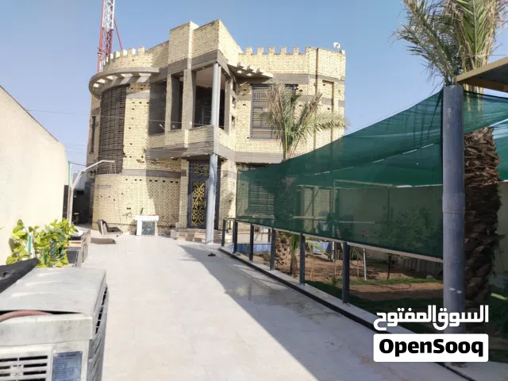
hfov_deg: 71.6
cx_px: 254
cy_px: 190
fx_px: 352
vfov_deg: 56.8
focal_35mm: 24
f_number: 1.75
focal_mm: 5.25
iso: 100
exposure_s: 1/689
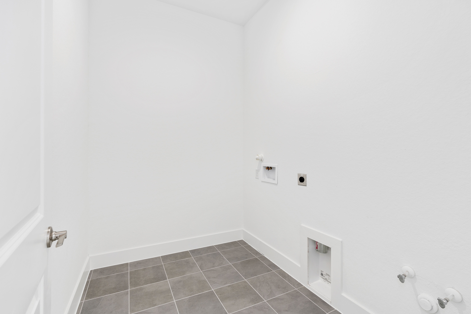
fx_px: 209
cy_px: 157
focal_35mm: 16
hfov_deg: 96.7
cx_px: 236
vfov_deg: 73.7
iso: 160
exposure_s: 1/2.5
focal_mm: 16
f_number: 6.3
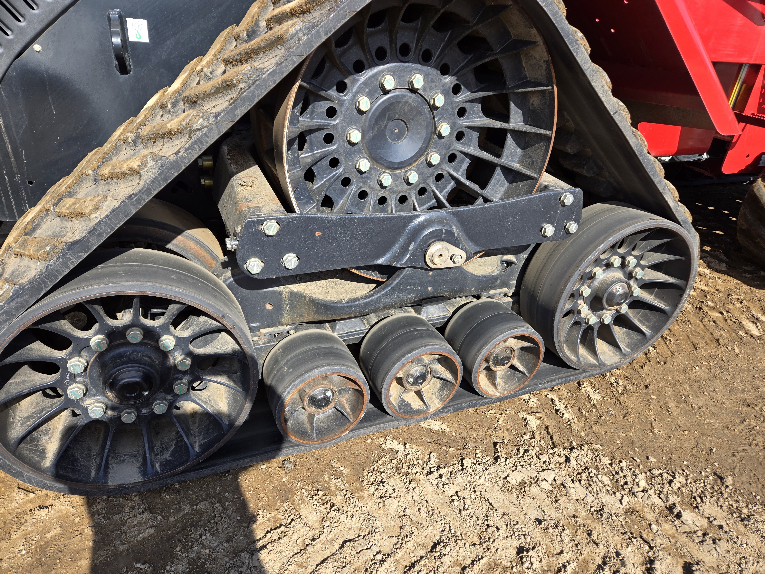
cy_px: 287
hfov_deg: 73.9
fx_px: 508
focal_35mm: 23
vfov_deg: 58.9
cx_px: 382
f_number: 1.8
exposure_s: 1/854
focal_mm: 5.4
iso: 25
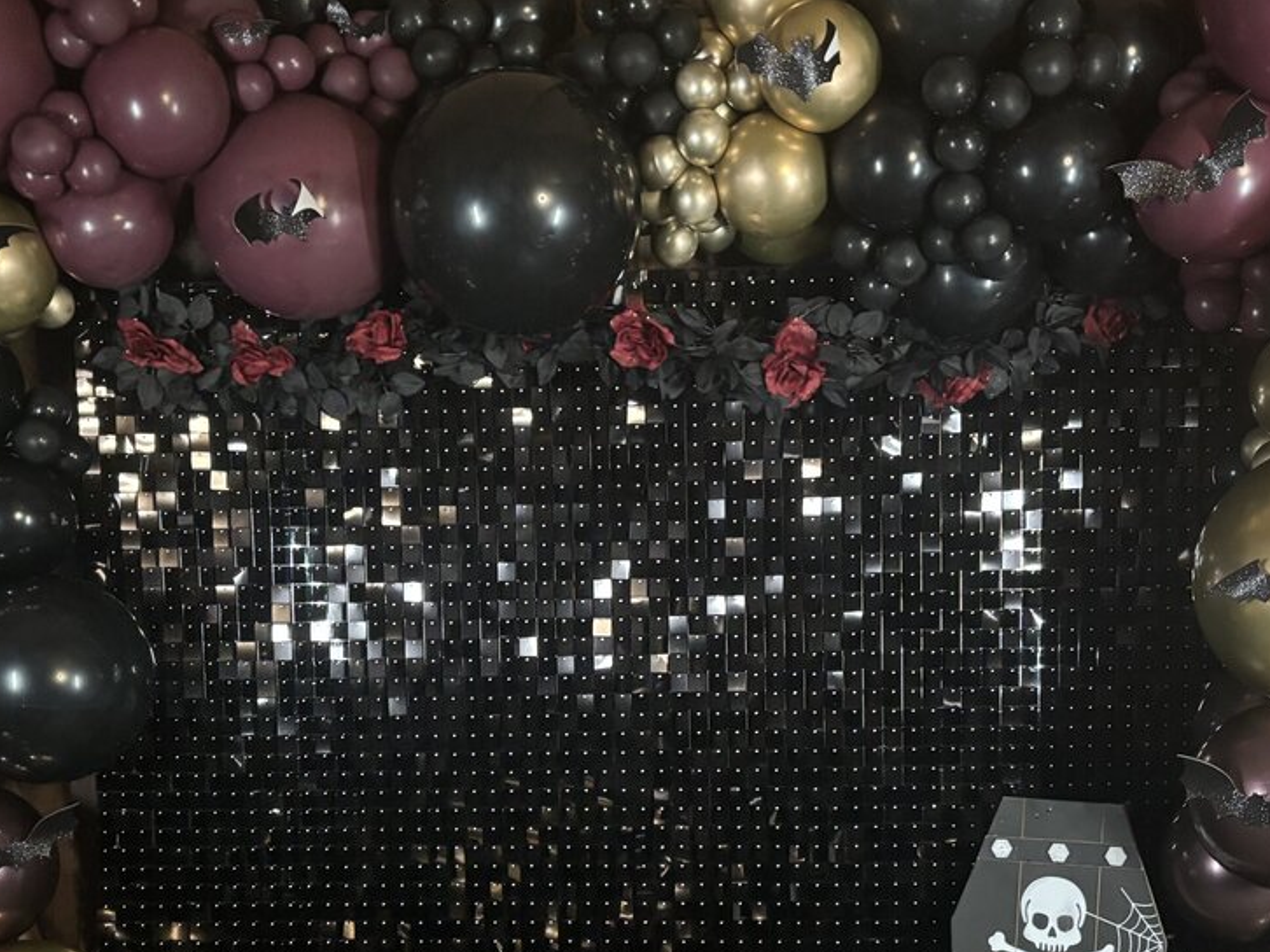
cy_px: 700
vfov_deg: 33.0
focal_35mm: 43
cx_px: 593
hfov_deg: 43.8
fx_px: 1577
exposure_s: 1/30
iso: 1000
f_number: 1.6
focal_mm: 5.96
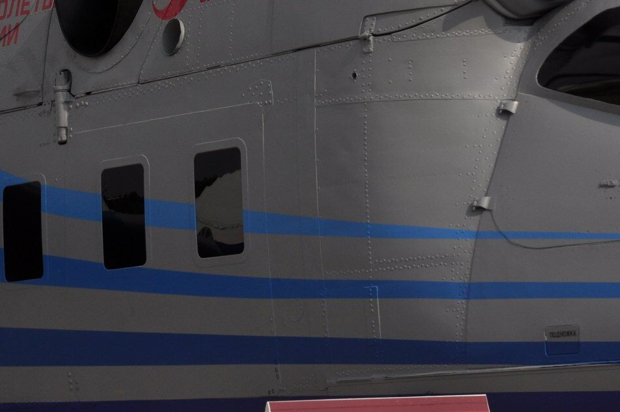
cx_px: 116
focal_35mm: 161
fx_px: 2770
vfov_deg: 8.5
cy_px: 23
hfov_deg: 12.7
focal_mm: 50
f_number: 8
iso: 200
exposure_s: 1/1600
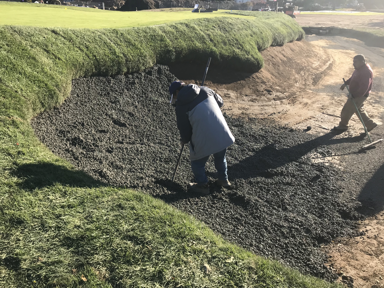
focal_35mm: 28
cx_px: 192
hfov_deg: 63.4
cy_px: 144
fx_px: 311
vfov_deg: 49.7
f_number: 1.8
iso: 20
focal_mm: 3.99
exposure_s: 1/760
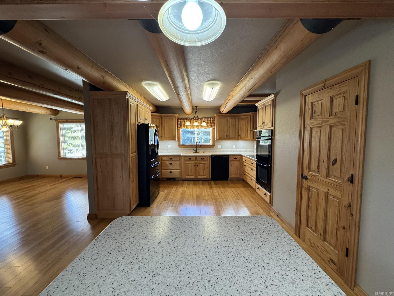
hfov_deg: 102.1
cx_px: 197
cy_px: 148
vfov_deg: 85.7
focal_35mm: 14
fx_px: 159
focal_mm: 2.22
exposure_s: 1/120
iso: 320
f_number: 2.2
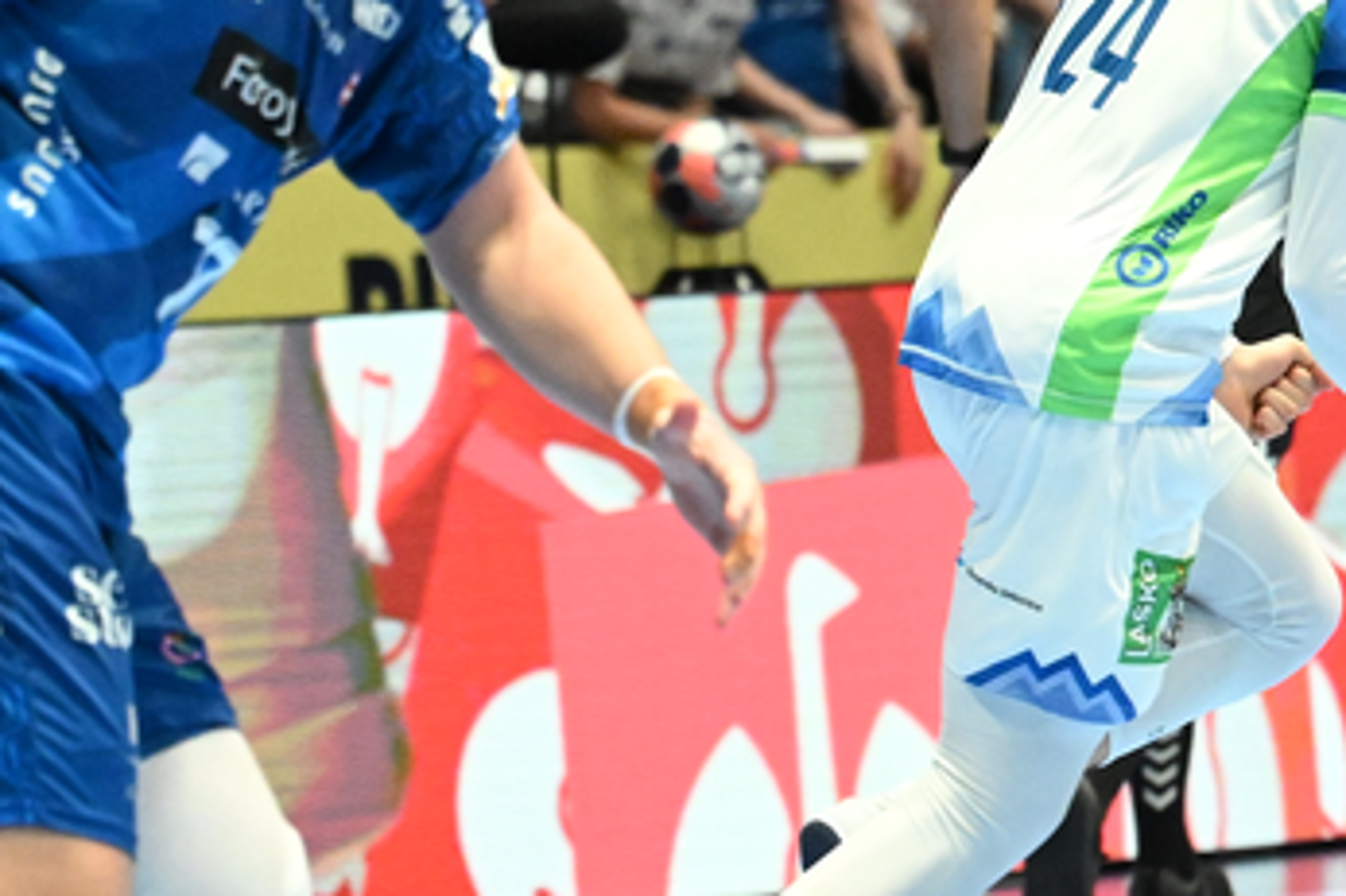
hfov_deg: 5.9
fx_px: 13079
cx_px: 1354
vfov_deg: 3.9
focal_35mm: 350
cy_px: 429
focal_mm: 110
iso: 6400
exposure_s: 1/800
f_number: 2.8
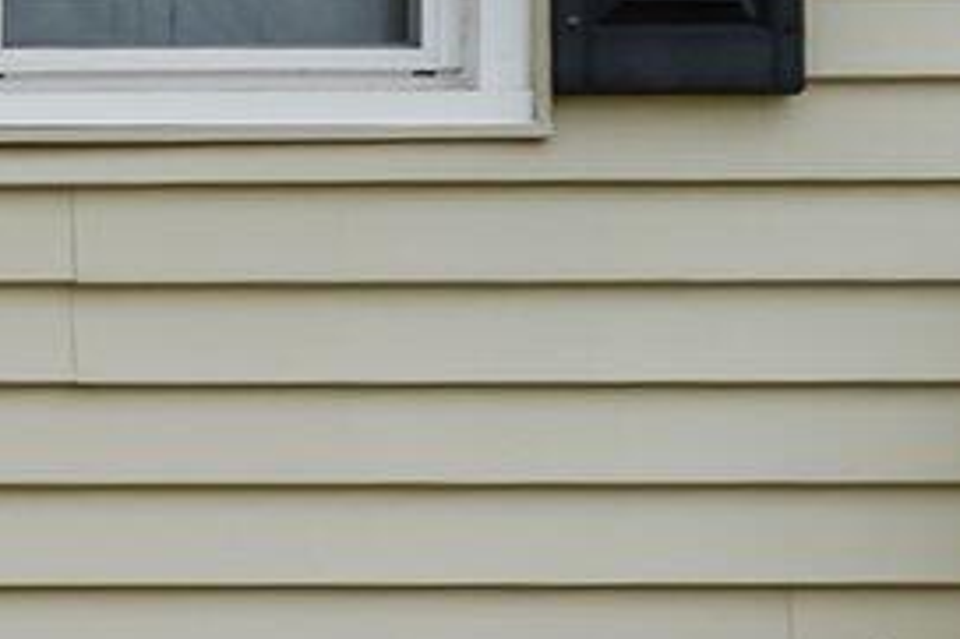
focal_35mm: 226
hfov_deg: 7.4
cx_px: -2379
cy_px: 1149
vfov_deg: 6.0
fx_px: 6023
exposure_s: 1/320
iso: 64
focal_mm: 30
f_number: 7.1
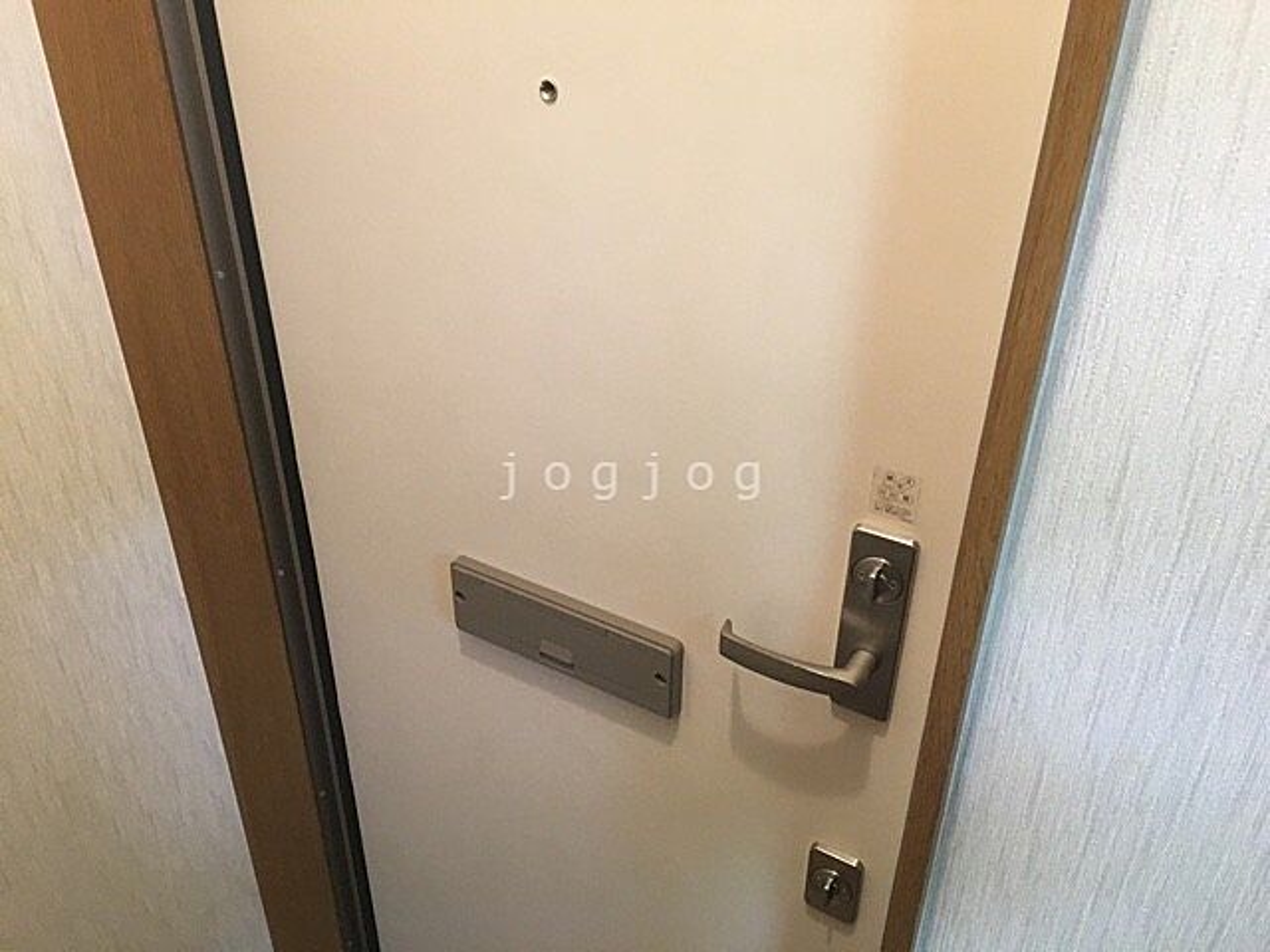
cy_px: 476
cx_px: 635
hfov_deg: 61.7
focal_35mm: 29
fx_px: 1064
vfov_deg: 48.2
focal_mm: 4.15
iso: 160
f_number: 2.2
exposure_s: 1/30
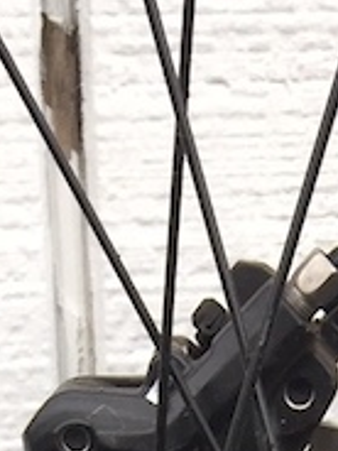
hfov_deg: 9.2
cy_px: 1169
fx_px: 2096
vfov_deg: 10.2
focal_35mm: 161
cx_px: 340
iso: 40
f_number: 2.2
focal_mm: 4.15
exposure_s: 1/120
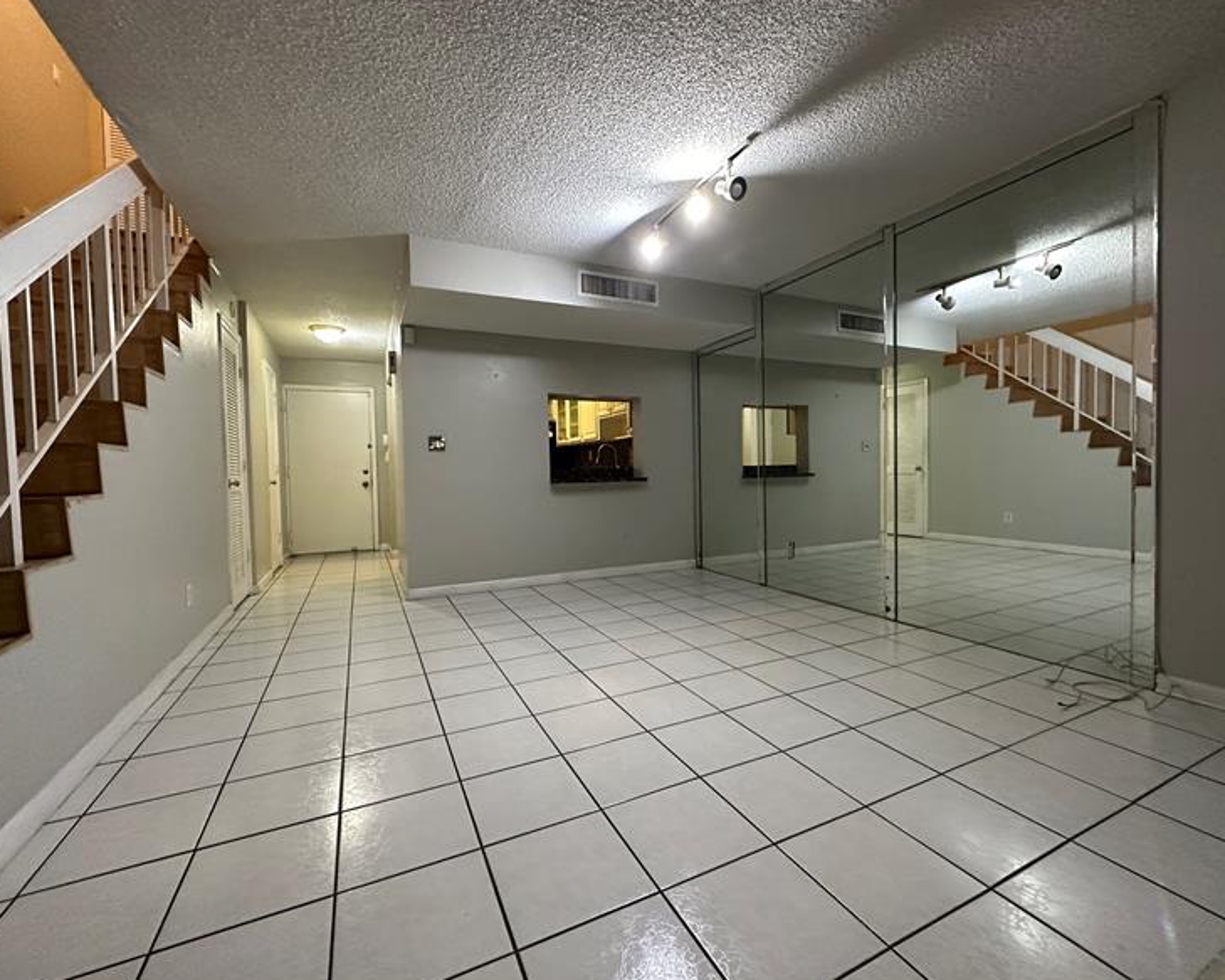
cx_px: 620
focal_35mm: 15
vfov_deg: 84.0
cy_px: 486
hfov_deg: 96.8
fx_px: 544
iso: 640
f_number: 2.2
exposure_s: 1/60
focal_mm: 2.22
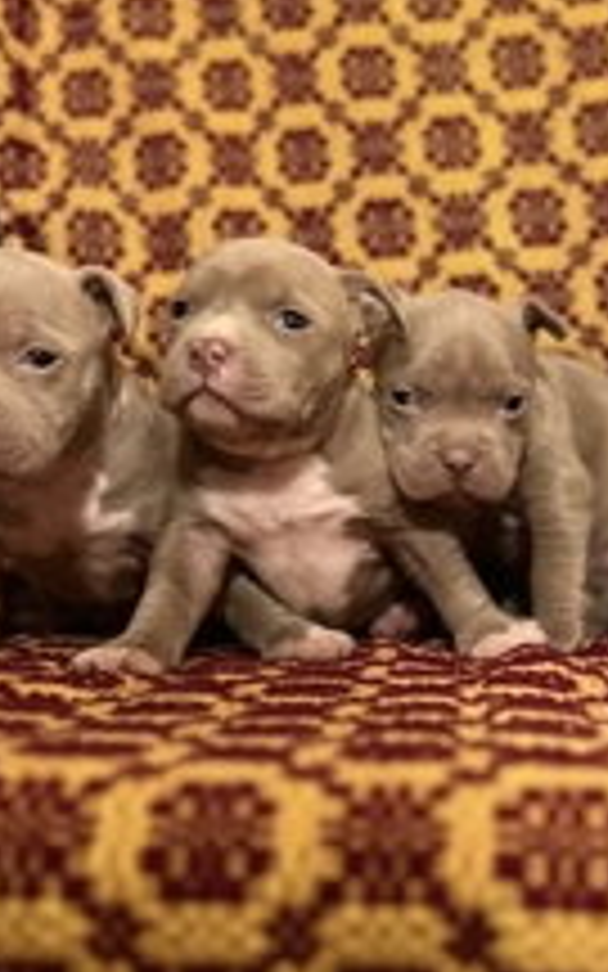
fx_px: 1352
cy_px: 486
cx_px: 432
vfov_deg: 39.6
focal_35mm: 51
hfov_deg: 25.1
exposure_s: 1/33
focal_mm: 5.7
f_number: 1.5
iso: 500
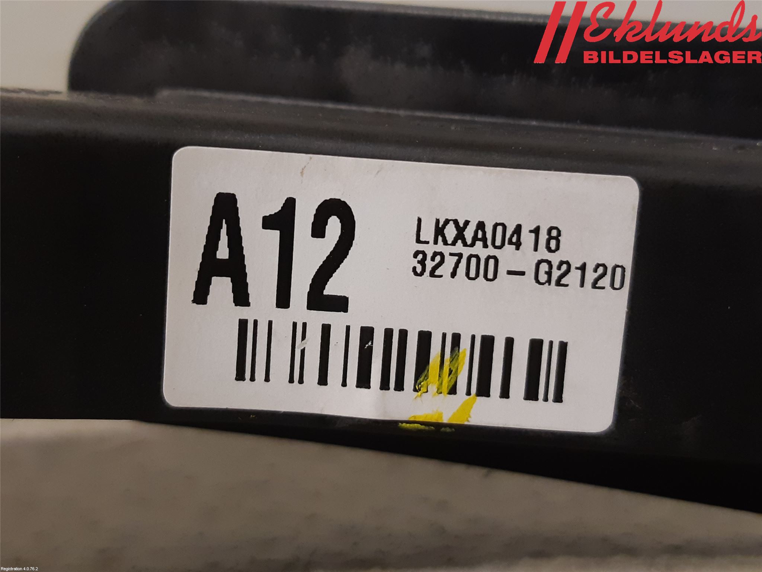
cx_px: 381
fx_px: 572
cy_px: 286
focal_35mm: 26
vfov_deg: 53.1
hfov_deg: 67.3
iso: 200
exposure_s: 1/50
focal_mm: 3.93
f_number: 1.7
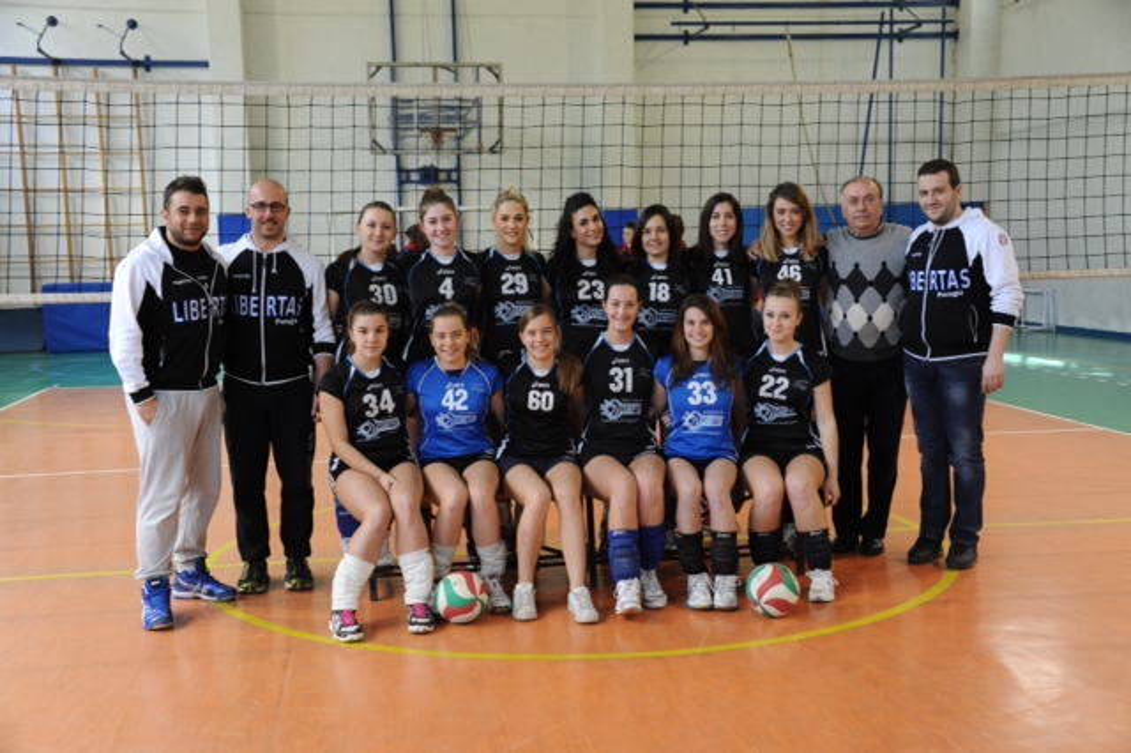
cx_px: 566
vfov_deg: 30.5
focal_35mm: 44
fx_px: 1382
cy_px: 376
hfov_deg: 44.5
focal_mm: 44
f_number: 5.6
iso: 2000
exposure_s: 1/125
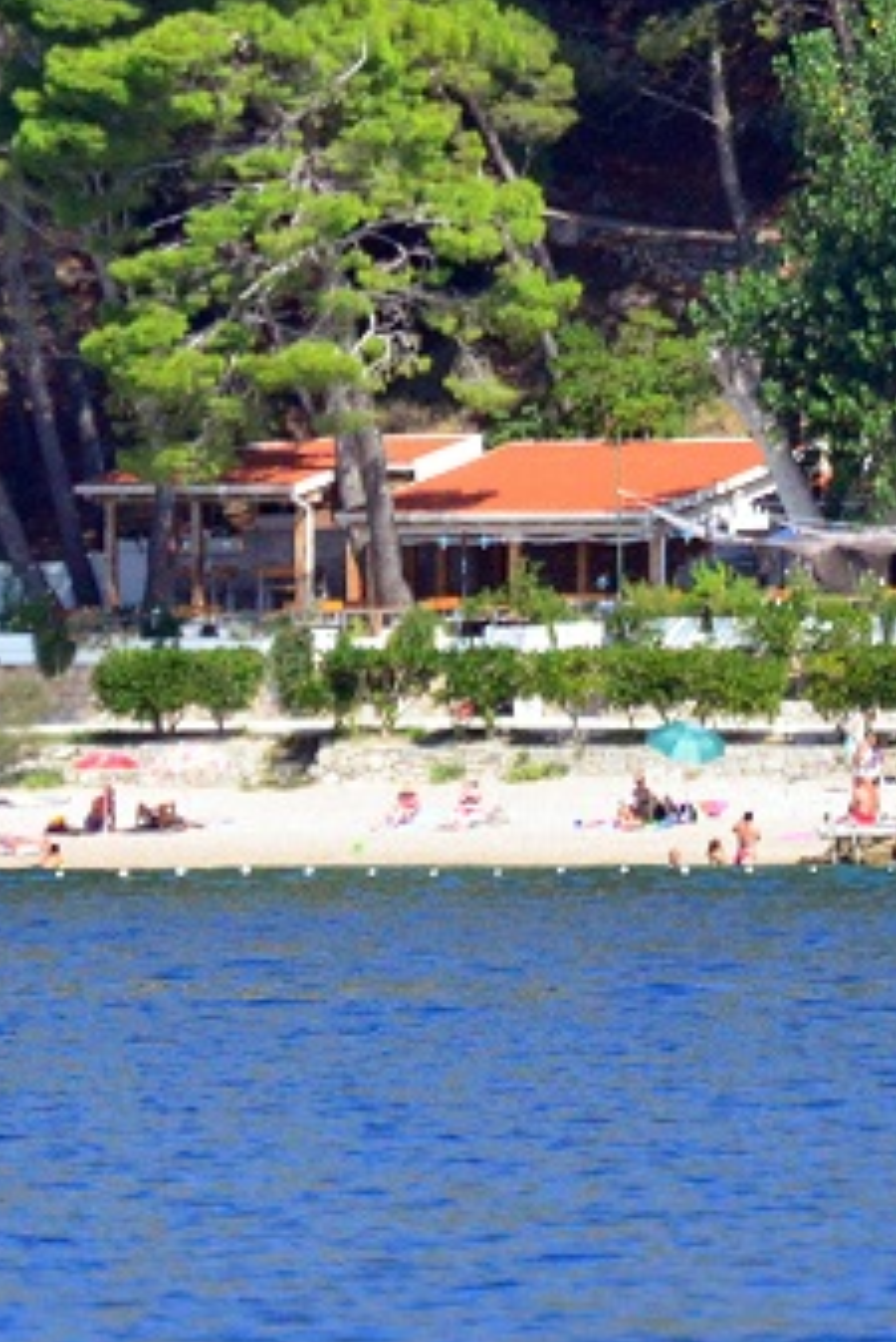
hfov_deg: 1.0
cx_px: 398
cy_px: 64
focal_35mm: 1332
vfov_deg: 1.5
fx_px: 49673
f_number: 5.6
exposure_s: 1/5000
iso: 2000
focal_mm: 300
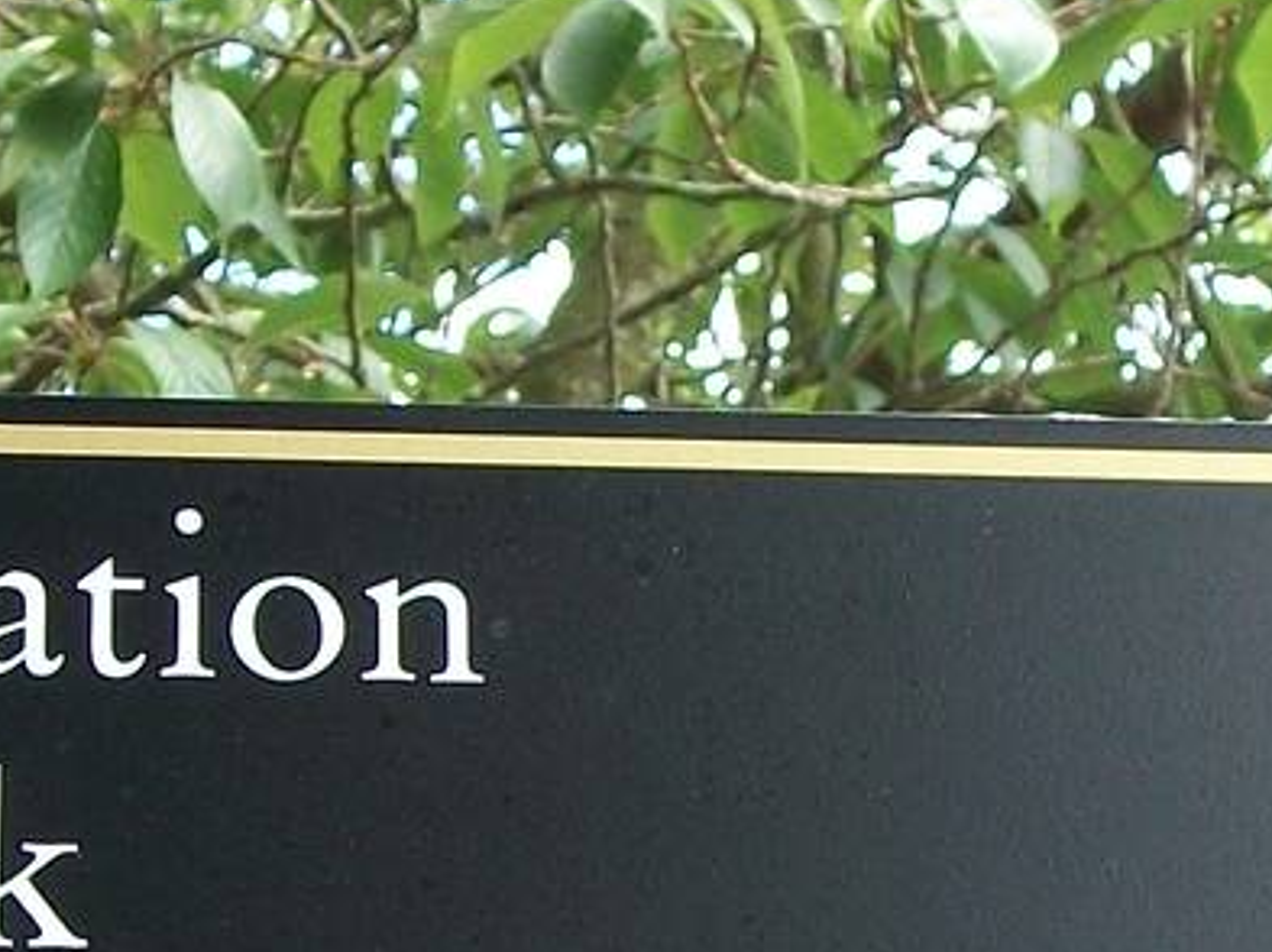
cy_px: 651
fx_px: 5984
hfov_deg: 12.1
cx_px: 686
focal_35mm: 163
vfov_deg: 9.1
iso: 80
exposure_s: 1/100
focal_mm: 7.1
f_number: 3.2
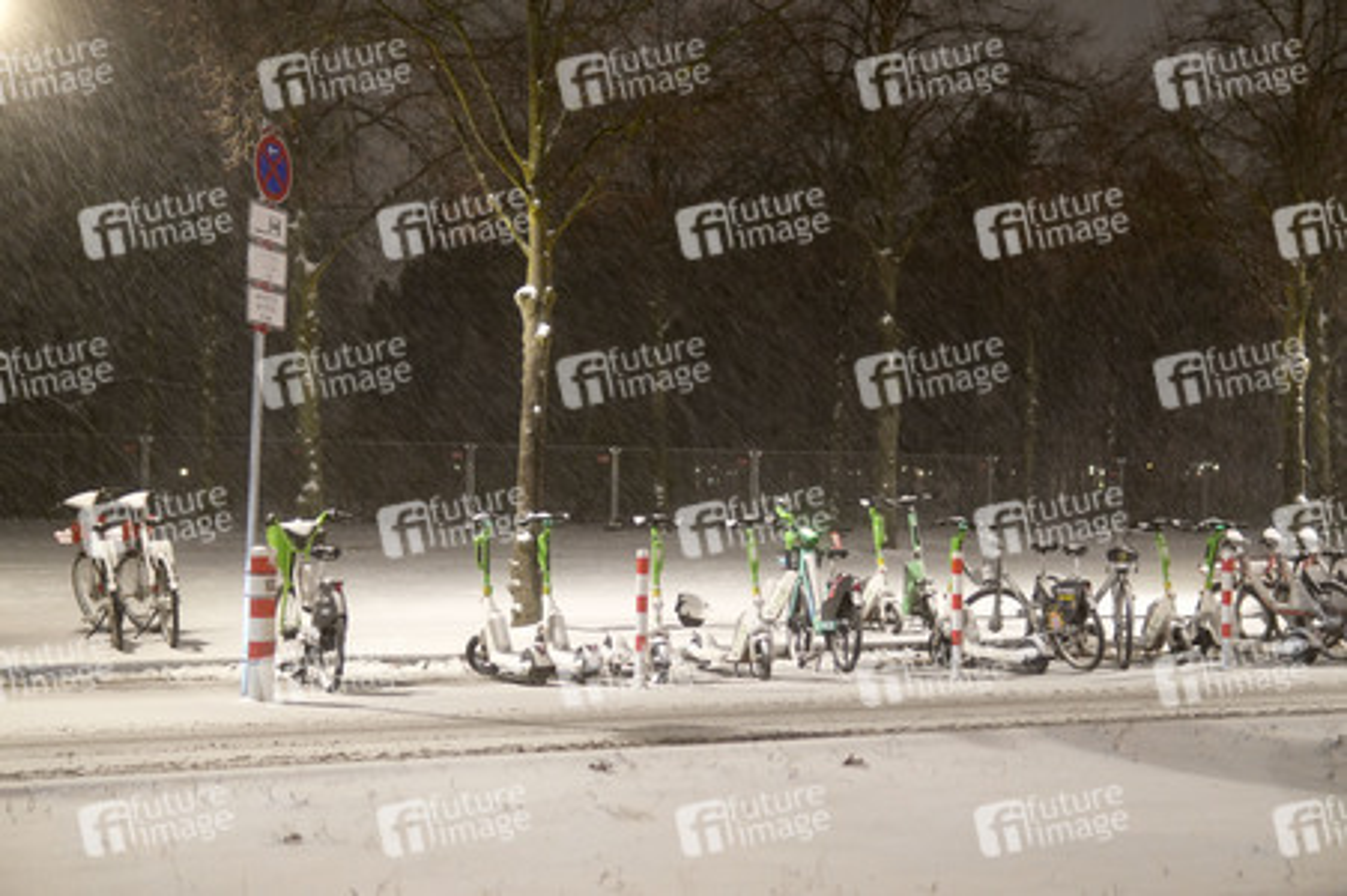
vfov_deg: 29.8
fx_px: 1682
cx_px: 674
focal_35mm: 45
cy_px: 448
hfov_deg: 43.6
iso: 640
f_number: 1.4
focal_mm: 30
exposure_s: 1/25
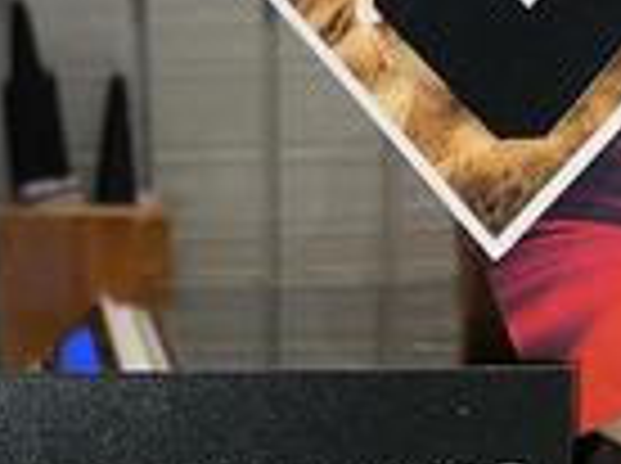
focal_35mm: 117
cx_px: 475
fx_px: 2095
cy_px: 635
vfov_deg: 12.2
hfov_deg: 16.8
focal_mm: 5.7
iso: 32
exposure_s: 1/27
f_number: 1.5
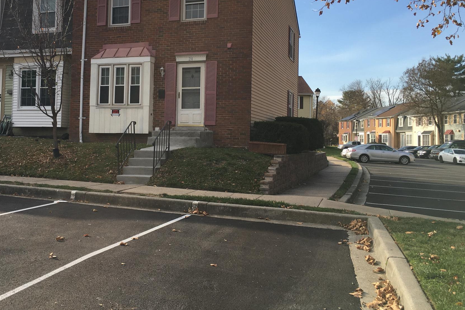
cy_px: 126
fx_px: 478
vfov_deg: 35.8
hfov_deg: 51.5
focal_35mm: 37
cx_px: 184
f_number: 2.2
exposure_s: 1/818
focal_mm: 4.15
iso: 25
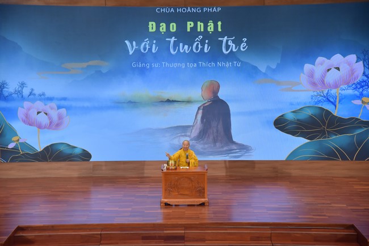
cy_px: 123
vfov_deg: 17.5
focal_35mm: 78
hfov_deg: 26.0
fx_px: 800
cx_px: 184
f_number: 5.6
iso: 1250
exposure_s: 1/160
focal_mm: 78
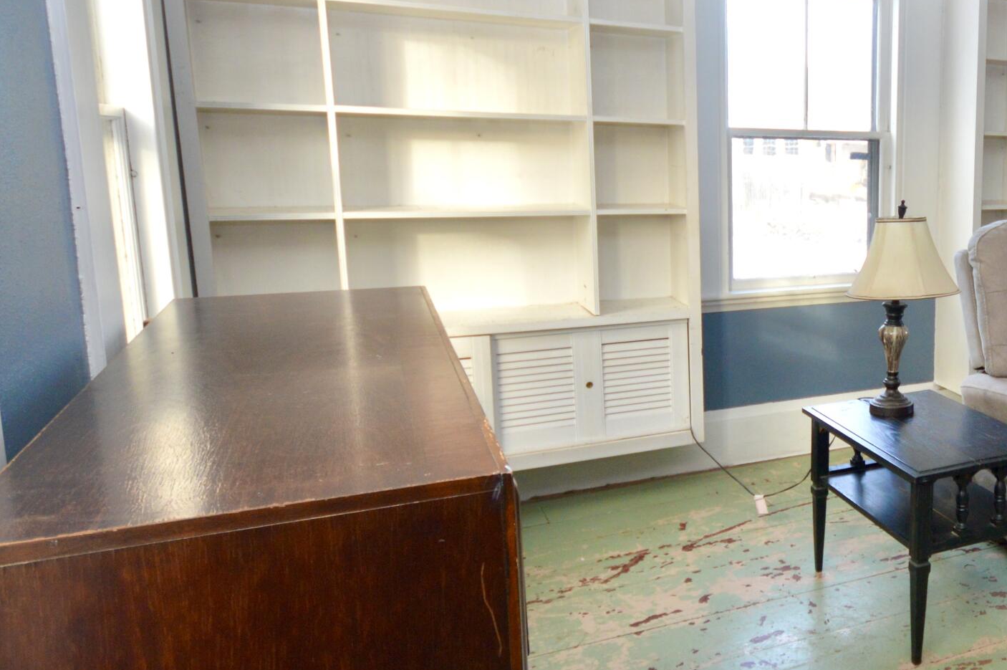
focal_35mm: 32
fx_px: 894
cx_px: 982
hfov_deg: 49.3
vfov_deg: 41.0
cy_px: 295
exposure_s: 1/60
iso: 500
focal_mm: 10
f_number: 4
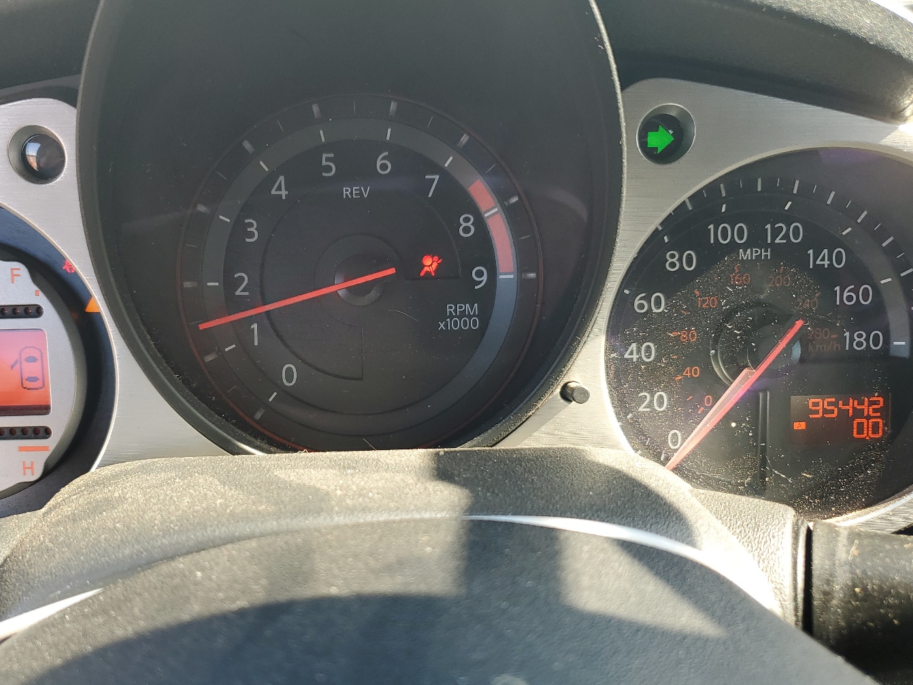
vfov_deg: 45.3
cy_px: 389
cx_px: 376
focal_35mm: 31
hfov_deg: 58.0
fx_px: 817
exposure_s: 1/172
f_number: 1.5
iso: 50
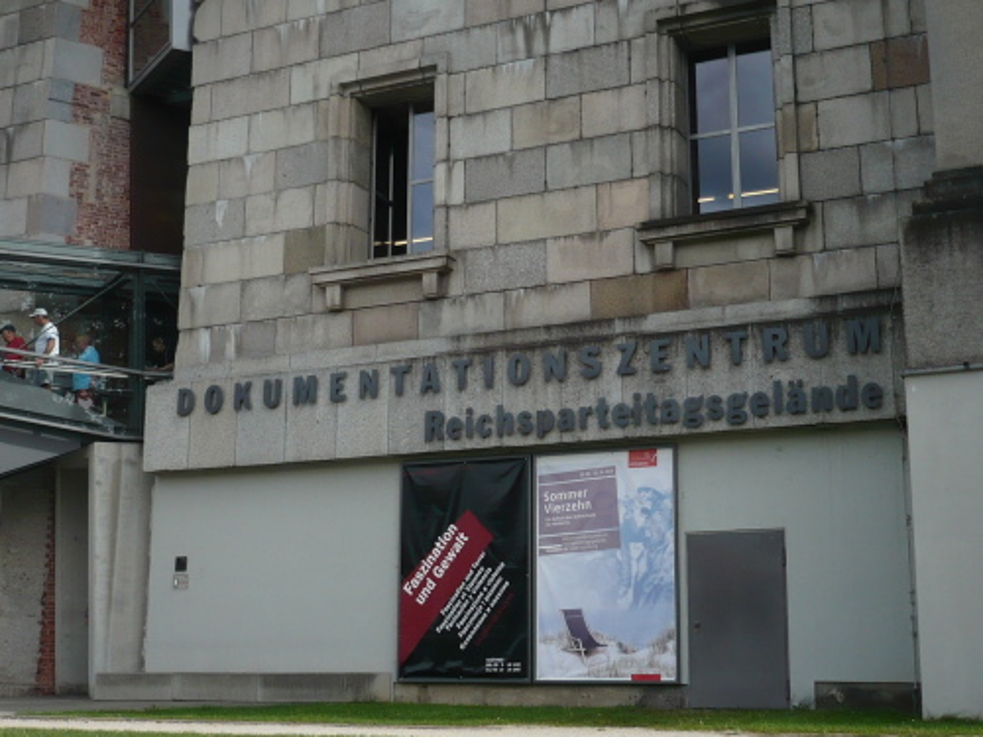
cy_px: 368
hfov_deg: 38.9
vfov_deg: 29.7
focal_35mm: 49
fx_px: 1391
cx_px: 492
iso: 100
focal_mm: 6
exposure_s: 1/1000
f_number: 2.9
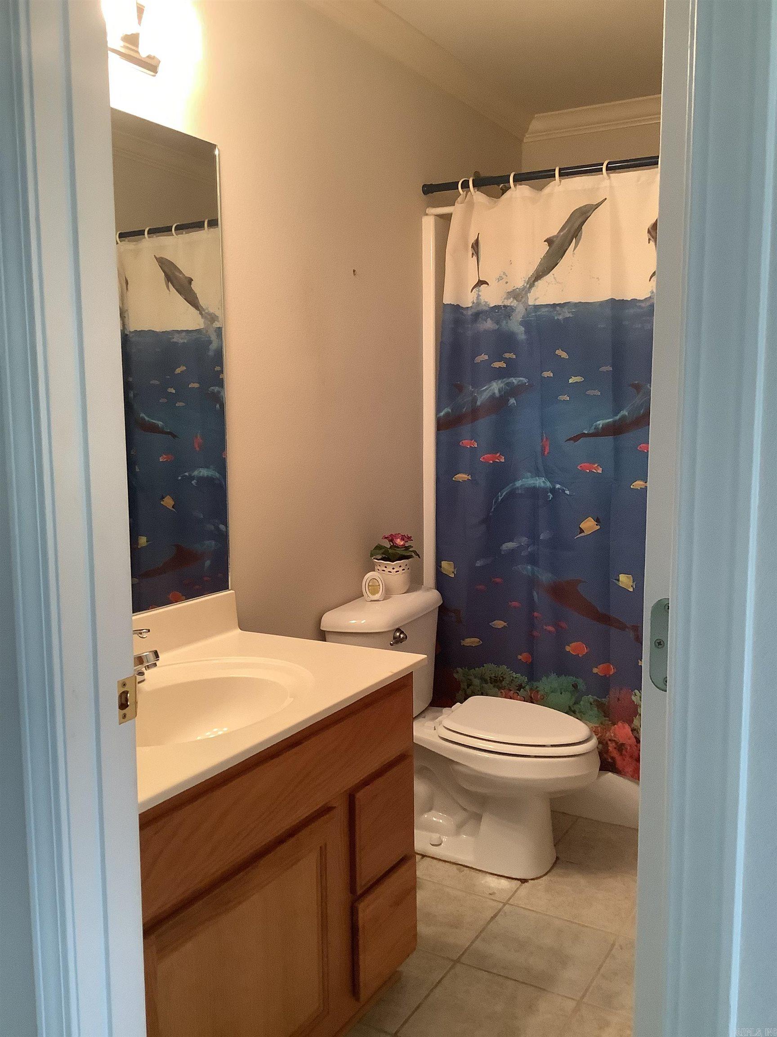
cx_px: 388
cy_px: 518
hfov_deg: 45.4
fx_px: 928
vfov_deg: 58.4
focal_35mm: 31
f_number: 2.4
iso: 250
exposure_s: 1/60
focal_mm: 3.3
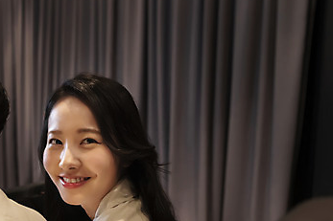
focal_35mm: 45
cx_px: 91
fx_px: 416
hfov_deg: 42.5
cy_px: 162
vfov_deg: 29.4
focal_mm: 26
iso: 1250
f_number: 2.8
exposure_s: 1/125
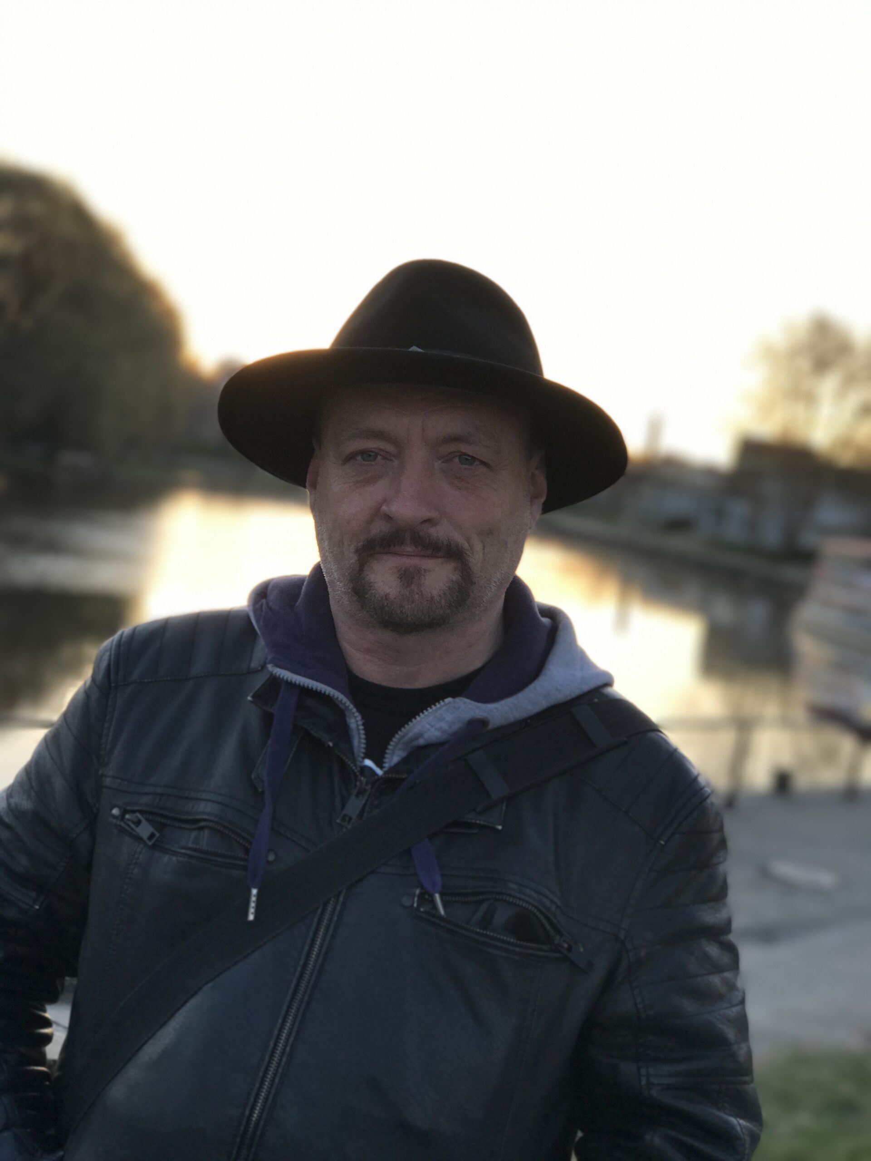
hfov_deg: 25.7
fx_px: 1912
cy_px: 580
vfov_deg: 33.8
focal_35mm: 57
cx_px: 436
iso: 25
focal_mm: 6.6
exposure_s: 1/100
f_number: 2.8
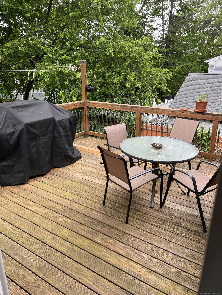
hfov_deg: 53.1
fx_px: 222
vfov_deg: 67.3
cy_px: 148
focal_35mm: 26
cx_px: 111
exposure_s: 1/224
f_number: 1.5
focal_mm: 5.7
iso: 40
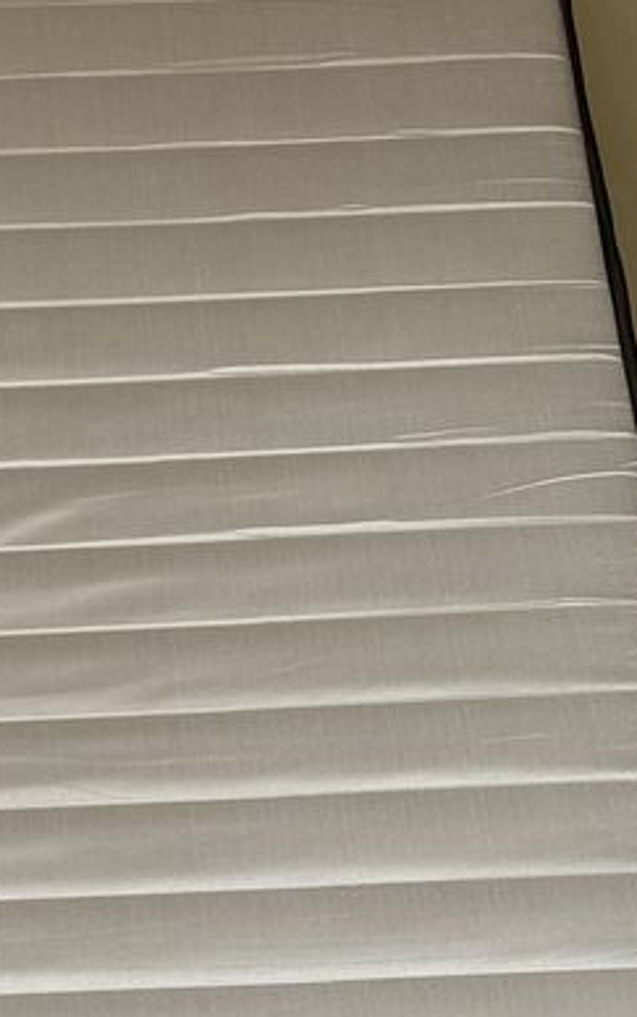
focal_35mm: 71
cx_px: -228
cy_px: 886
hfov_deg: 17.1
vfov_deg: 28.0
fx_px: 1969
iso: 125
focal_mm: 4.25
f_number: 1.8
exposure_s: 1/114
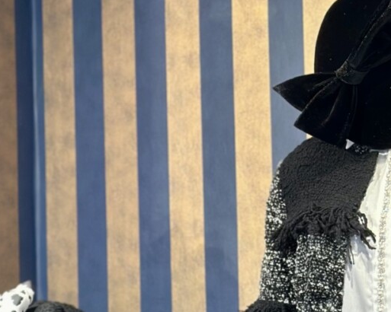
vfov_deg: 11.2
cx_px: 229
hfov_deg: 14.1
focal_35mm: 137
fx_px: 1585
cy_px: 228
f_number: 1.78
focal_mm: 6.86
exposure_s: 1/100
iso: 200
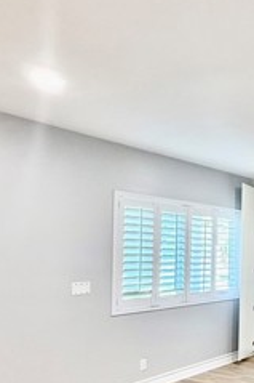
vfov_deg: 48.6
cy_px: 260
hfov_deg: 26.9
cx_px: 356
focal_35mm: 39
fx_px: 413
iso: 320
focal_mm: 2.22
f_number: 2.2
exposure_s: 1/120
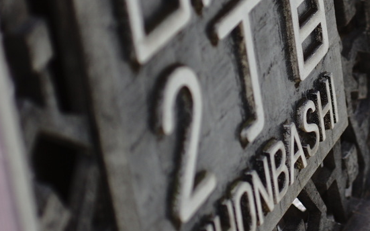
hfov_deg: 14.6
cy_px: 50
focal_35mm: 142
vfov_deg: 9.2
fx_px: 1431
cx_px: 294
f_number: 2.8
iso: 100
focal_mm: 50
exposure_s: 1/10
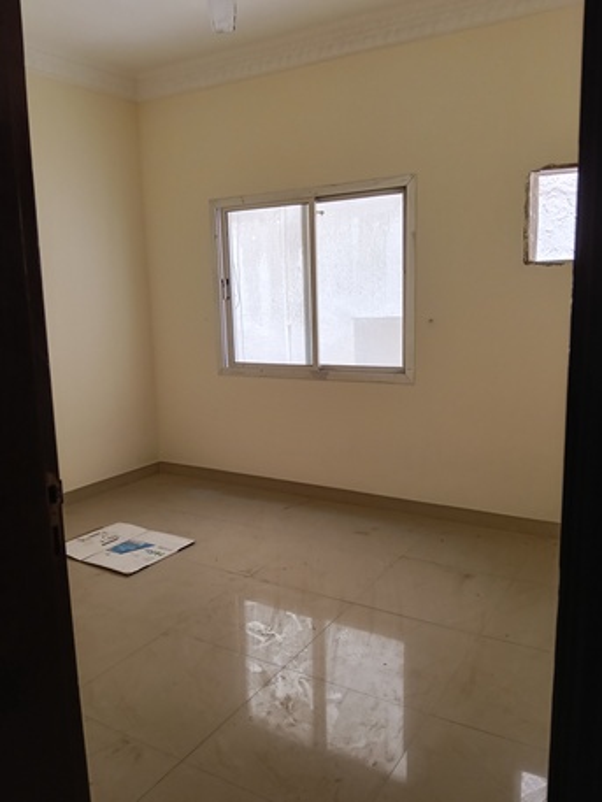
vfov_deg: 65.3
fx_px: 626
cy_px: 401
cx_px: 301
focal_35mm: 27
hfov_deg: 51.4
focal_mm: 3.98
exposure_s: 1/33.3
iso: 160
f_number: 1.8
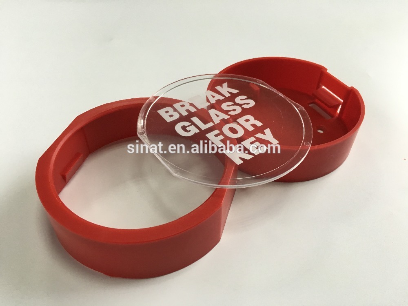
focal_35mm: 29
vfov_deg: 48.2
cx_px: 204
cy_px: 153
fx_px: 342
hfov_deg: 61.7
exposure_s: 1/33
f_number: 2.2
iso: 50
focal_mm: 4.15
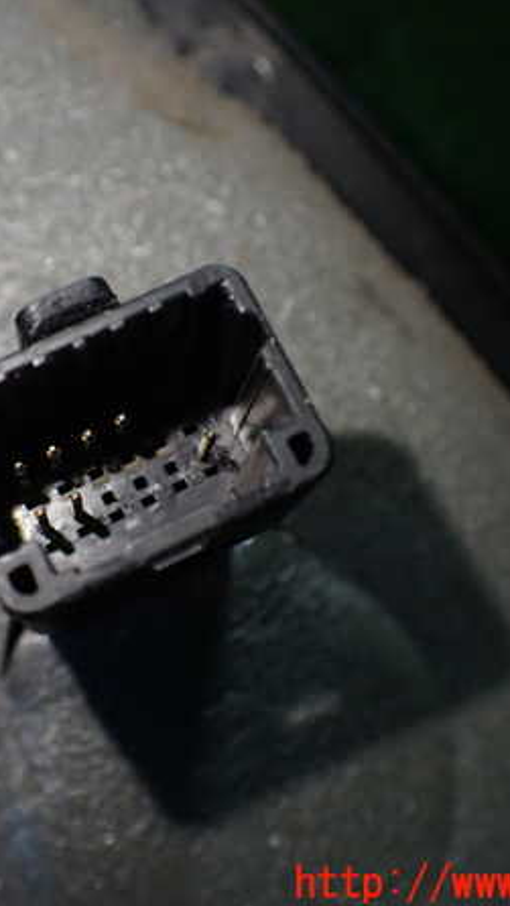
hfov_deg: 26.8
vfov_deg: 46.4
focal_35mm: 44
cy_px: 453
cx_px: 144
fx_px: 1057
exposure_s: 1/125
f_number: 2.3
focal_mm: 5.4
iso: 200
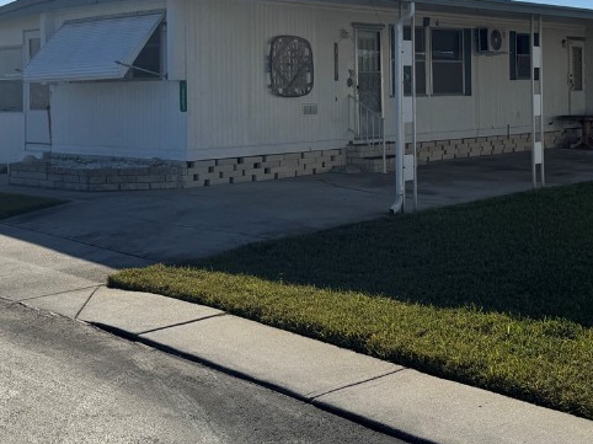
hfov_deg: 37.5
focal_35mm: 51
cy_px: 84
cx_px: 277
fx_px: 873
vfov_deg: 27.9
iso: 80
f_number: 1.78
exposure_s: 1/12346
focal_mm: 6.76
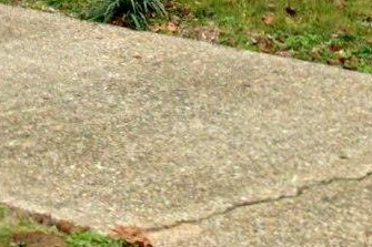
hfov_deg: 13.2
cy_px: -262
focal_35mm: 140
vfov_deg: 9.1
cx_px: -296
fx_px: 1446
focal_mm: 23
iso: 2500
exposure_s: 1/800
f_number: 14
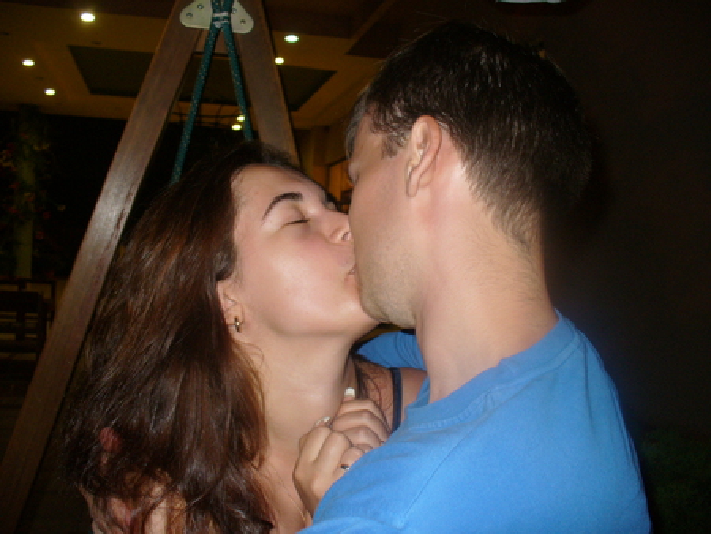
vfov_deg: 38.7
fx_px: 760
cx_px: 356
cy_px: 267
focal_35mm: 37
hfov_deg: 50.1
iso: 100
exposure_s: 1/8
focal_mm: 6.1
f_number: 2.8
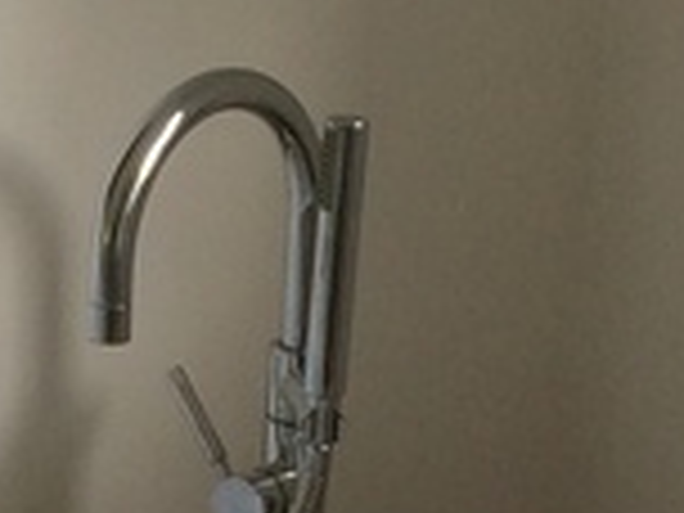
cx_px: 58
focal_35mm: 196
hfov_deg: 10.0
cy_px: 500
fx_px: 3873
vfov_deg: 7.5
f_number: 2.2
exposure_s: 1/50
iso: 50
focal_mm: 4.15
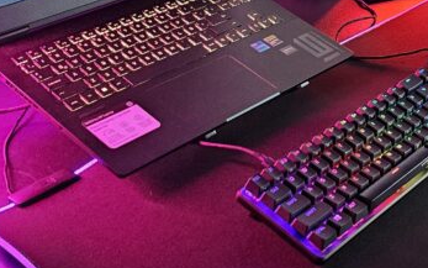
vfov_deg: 18.0
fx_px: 840
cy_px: 68
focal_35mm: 72
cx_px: 301
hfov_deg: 28.3
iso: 800
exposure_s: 1/47
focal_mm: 6.3
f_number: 1.7
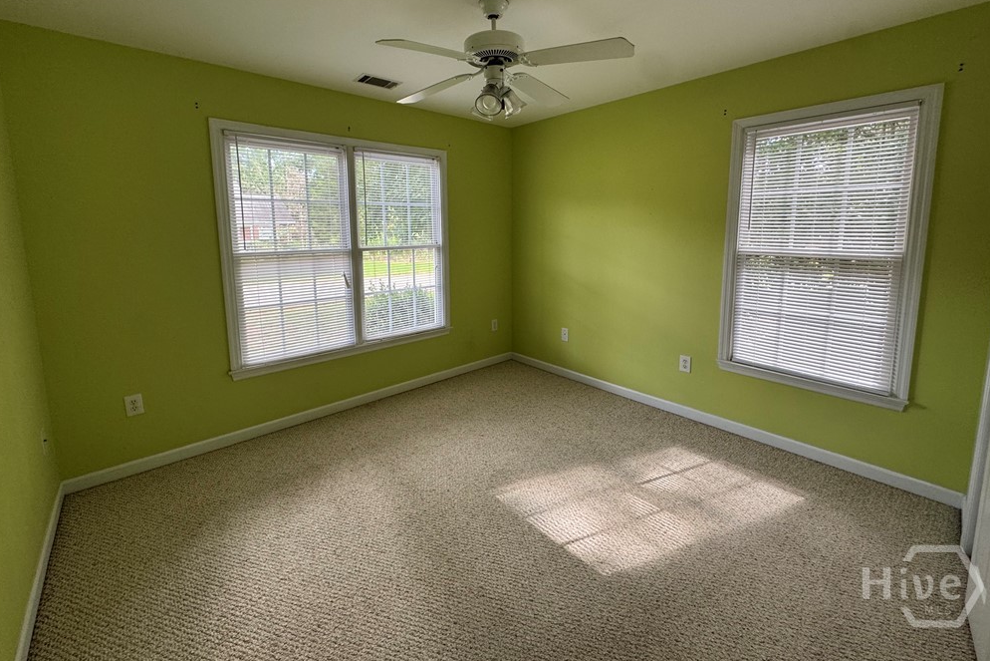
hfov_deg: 100.4
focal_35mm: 15
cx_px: 489
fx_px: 413
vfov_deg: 76.8
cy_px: 280
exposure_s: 1/120
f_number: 2.2
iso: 160
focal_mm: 2.22
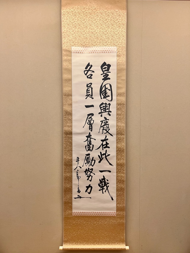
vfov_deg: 67.3
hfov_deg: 53.0
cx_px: 95
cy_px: 126
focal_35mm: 26
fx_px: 190
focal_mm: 5.7
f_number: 1.5
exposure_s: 1/60
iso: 100
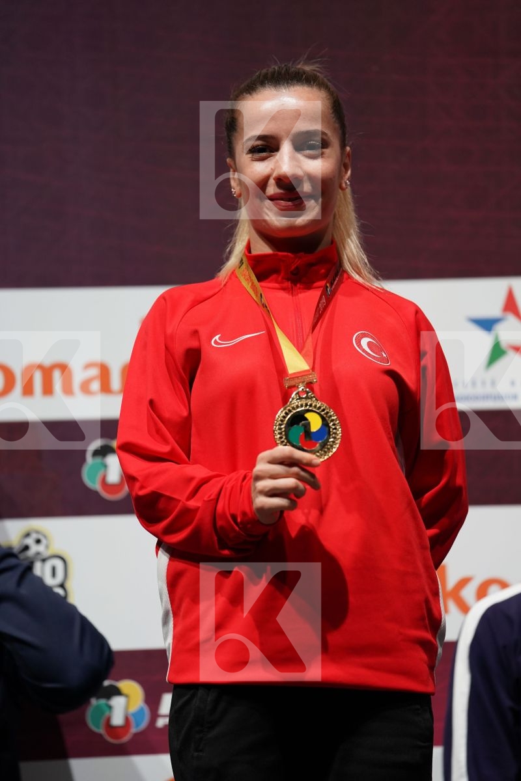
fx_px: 4341
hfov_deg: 6.9
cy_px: 390
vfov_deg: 10.3
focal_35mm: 200
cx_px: 260
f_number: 2.8
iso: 800
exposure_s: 1/250
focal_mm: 200
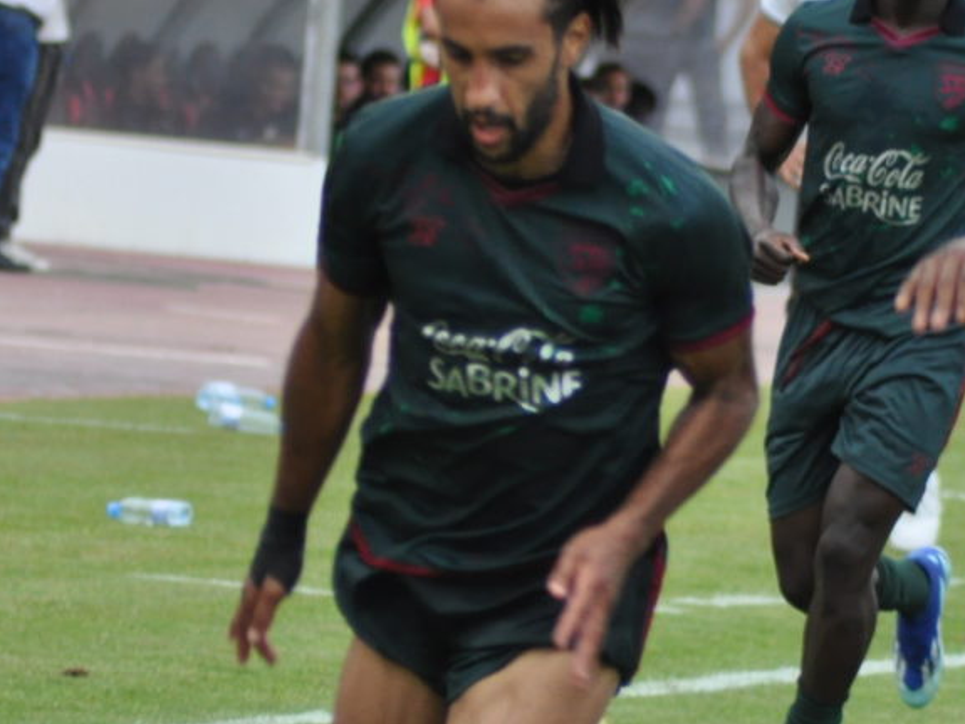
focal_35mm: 596
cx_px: 777
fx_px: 16619
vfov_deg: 2.5
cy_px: 534
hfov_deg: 3.3
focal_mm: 155
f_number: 4.5
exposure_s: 1/500
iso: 1000
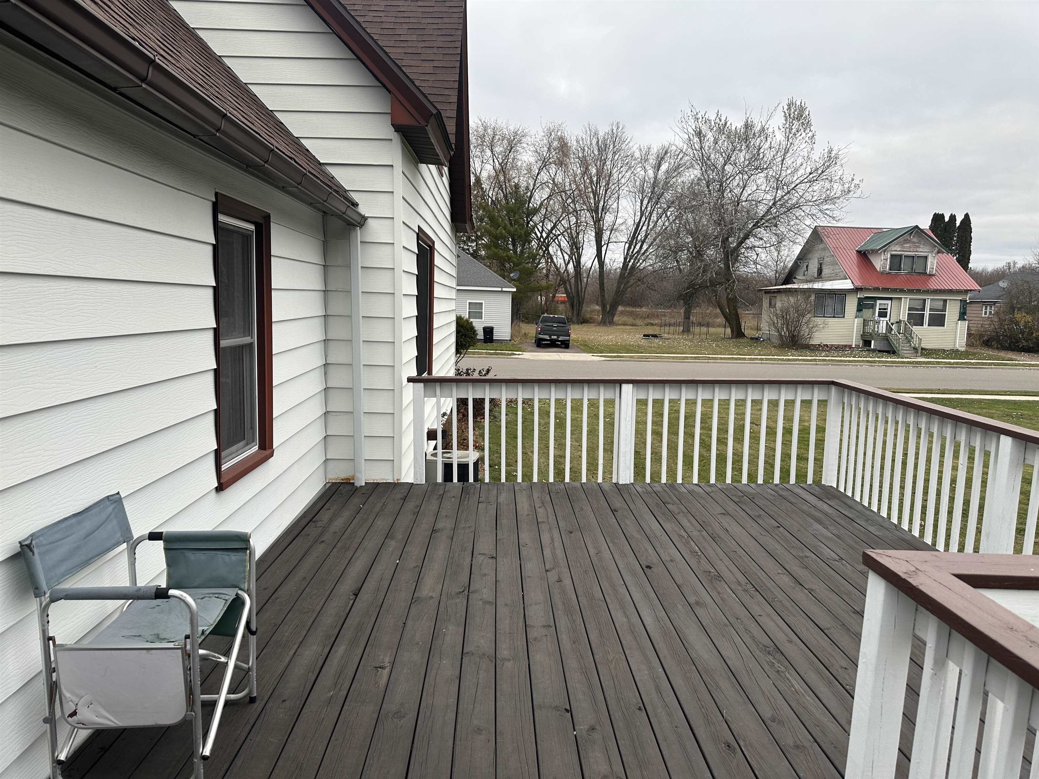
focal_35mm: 24
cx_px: 520
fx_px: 720
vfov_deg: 56.8
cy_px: 390
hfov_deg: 71.6
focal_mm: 6.86
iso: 80
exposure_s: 1/422
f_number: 1.78
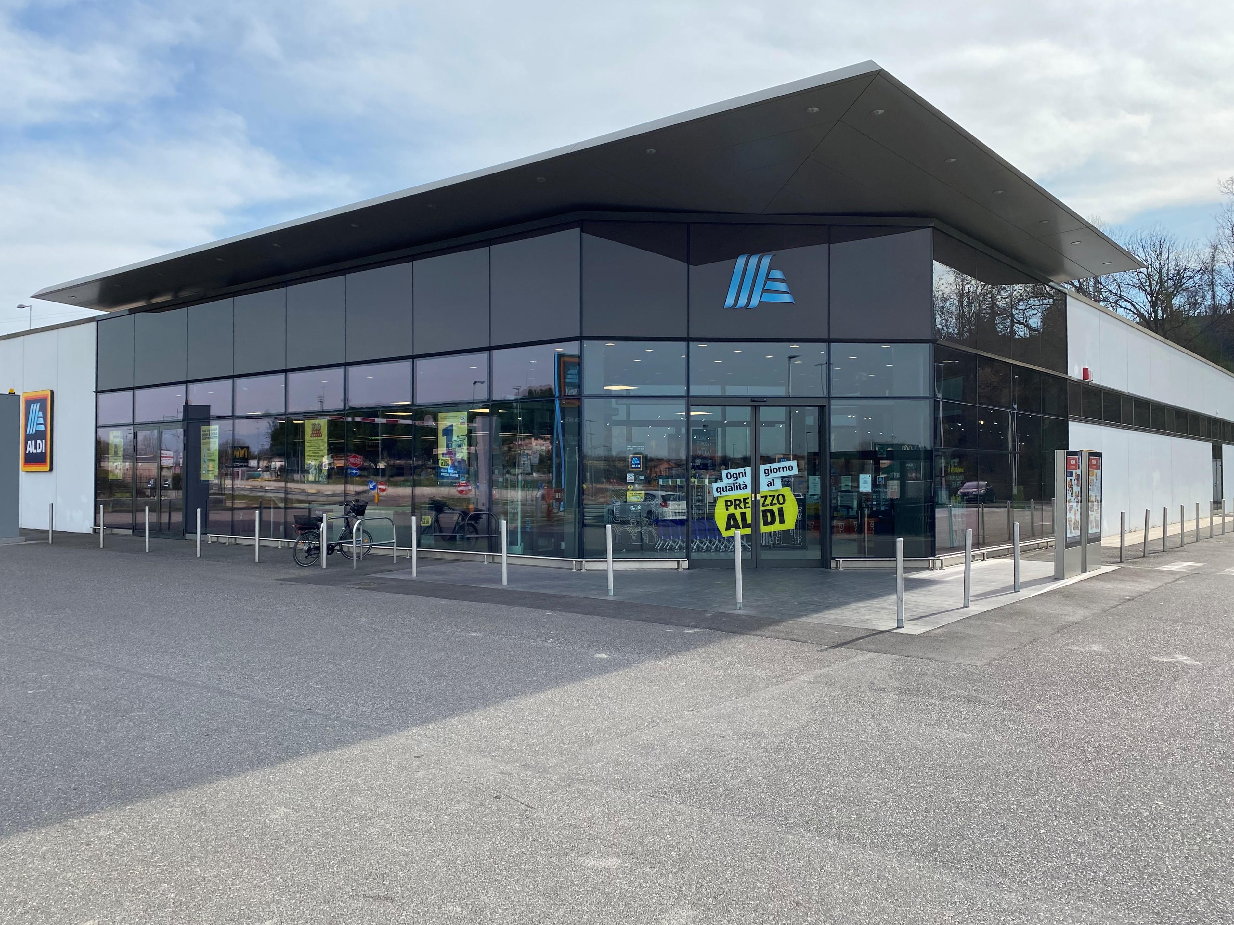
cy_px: 462
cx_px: 617
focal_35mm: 26
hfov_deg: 67.3
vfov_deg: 53.1
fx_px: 927
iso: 32
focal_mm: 4.25
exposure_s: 1/2358
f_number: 1.8
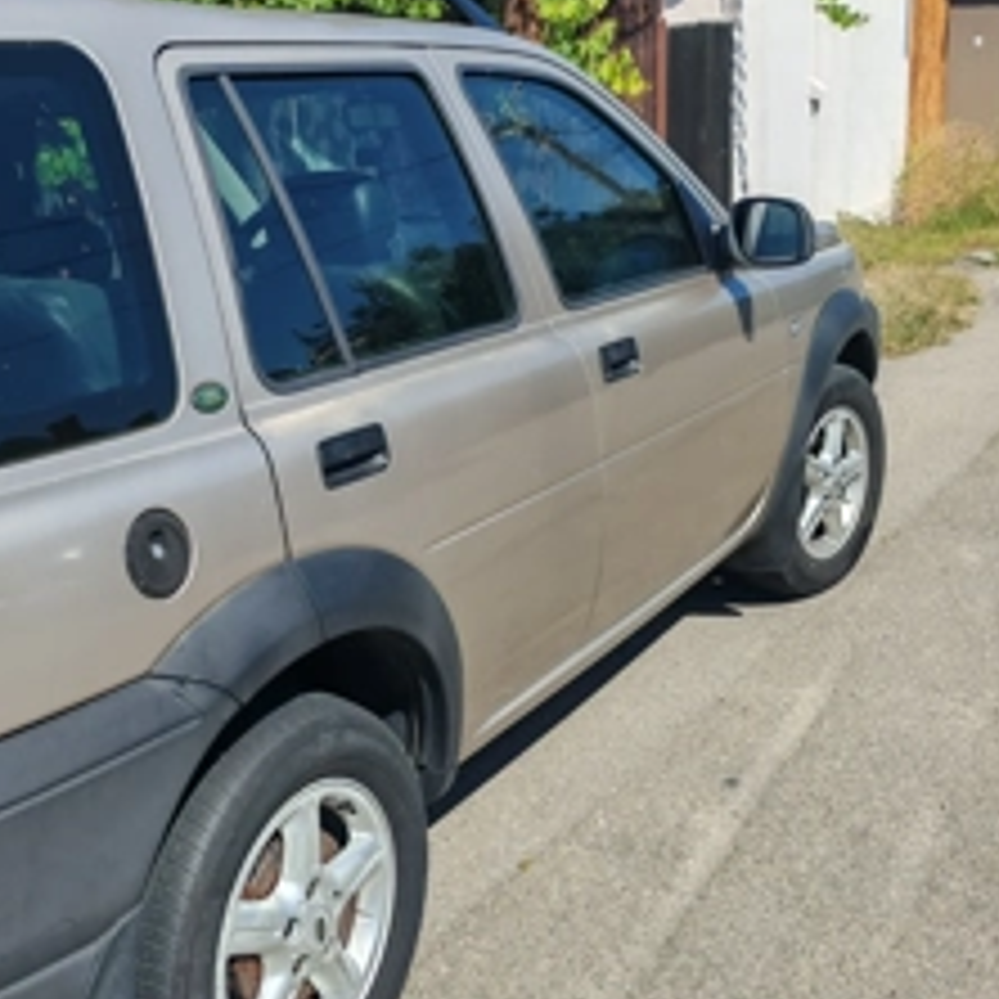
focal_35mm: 43
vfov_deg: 39.2
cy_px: 522
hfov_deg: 38.8
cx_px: 342
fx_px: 1404
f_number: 1.95
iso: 50
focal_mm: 5.52
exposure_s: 1/4300
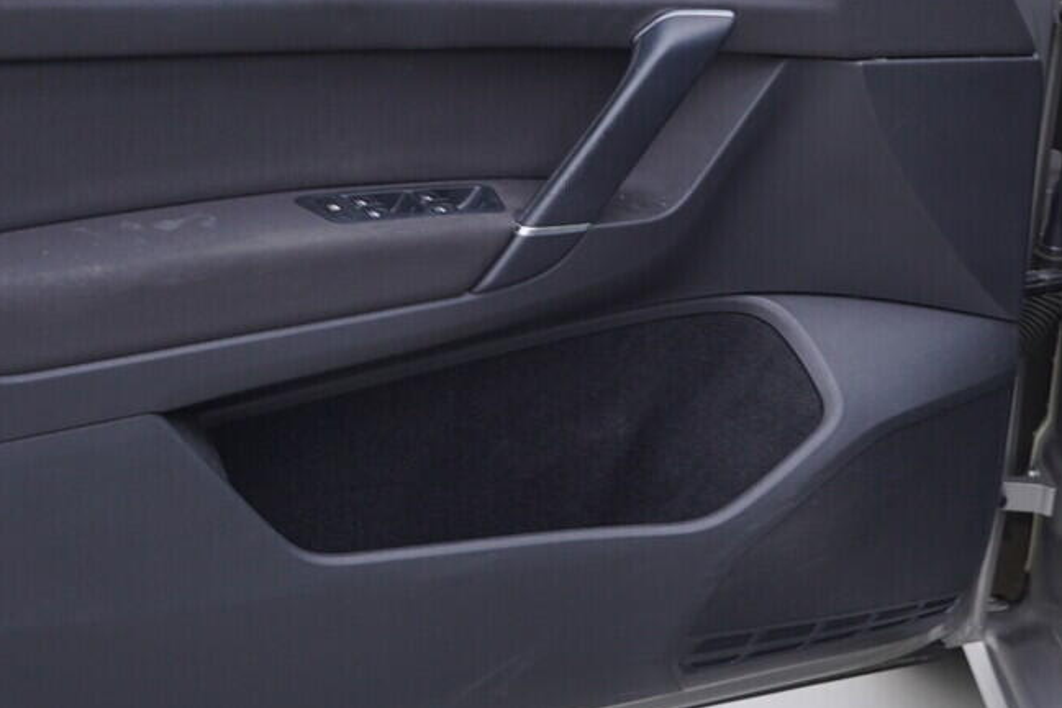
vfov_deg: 17.0
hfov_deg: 25.3
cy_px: 193
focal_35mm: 80
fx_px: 2360
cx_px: 456
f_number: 3.2
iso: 125
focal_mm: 24
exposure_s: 1/50
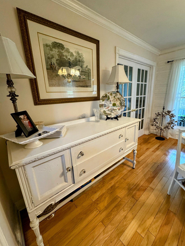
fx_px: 107
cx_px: 98
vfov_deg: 98.2
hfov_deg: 81.7
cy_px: 124
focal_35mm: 15
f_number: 2.2
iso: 250
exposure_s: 1/60
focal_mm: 2.22
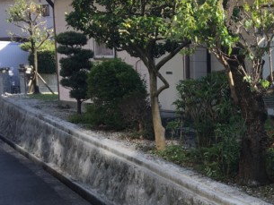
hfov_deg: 24.5
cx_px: 273
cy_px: 173
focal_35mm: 76
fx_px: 602
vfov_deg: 19.1
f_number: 2.2
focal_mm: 4.15
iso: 25
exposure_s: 1/437
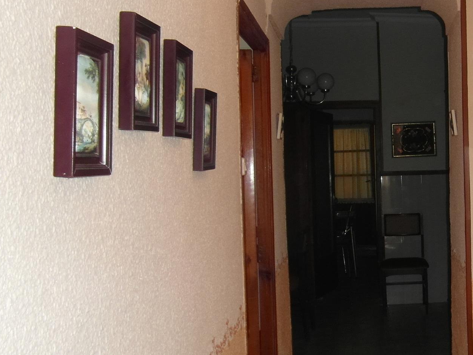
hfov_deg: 36.8
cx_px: 438
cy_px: 171
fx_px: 656
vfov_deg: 30.3
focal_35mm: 48
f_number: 3.2
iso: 160
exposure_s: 1/30
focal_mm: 4
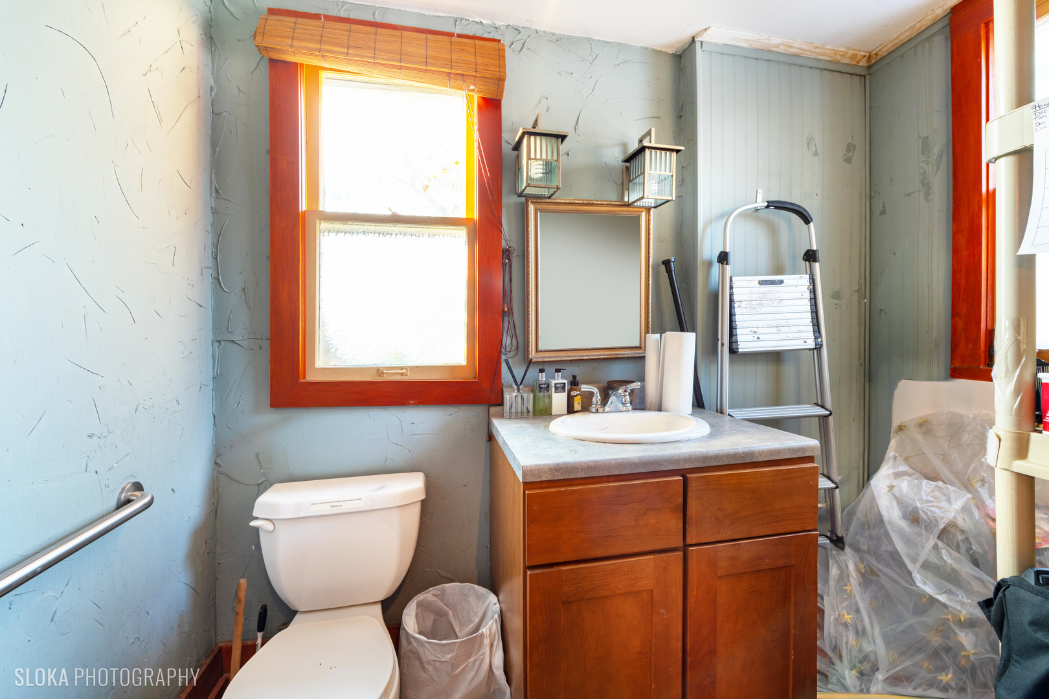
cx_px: 524
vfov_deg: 81.2
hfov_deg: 104.3
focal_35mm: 14
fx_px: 408
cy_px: 350
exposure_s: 1/2.5
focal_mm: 14
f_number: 8
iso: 80
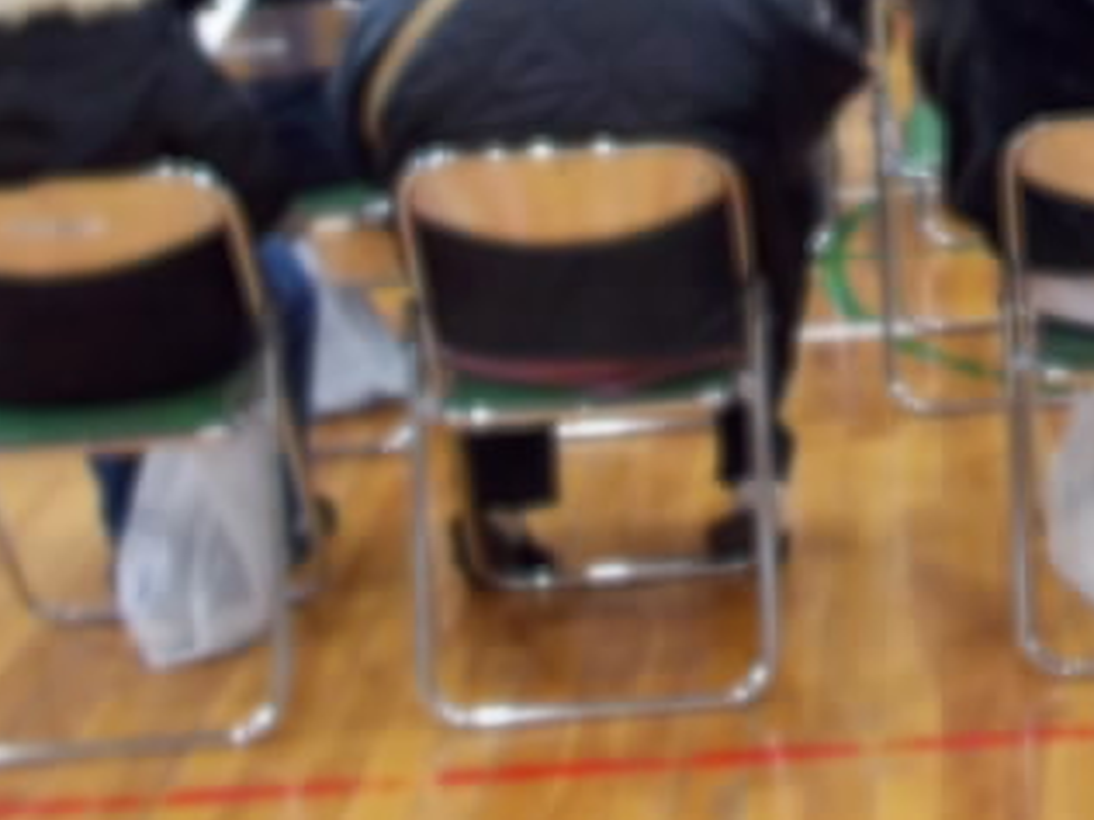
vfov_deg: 25.8
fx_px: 1738
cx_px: 956
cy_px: 97
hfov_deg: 33.4
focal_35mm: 55
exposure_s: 1/25
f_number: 3.3
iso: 320
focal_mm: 4.1
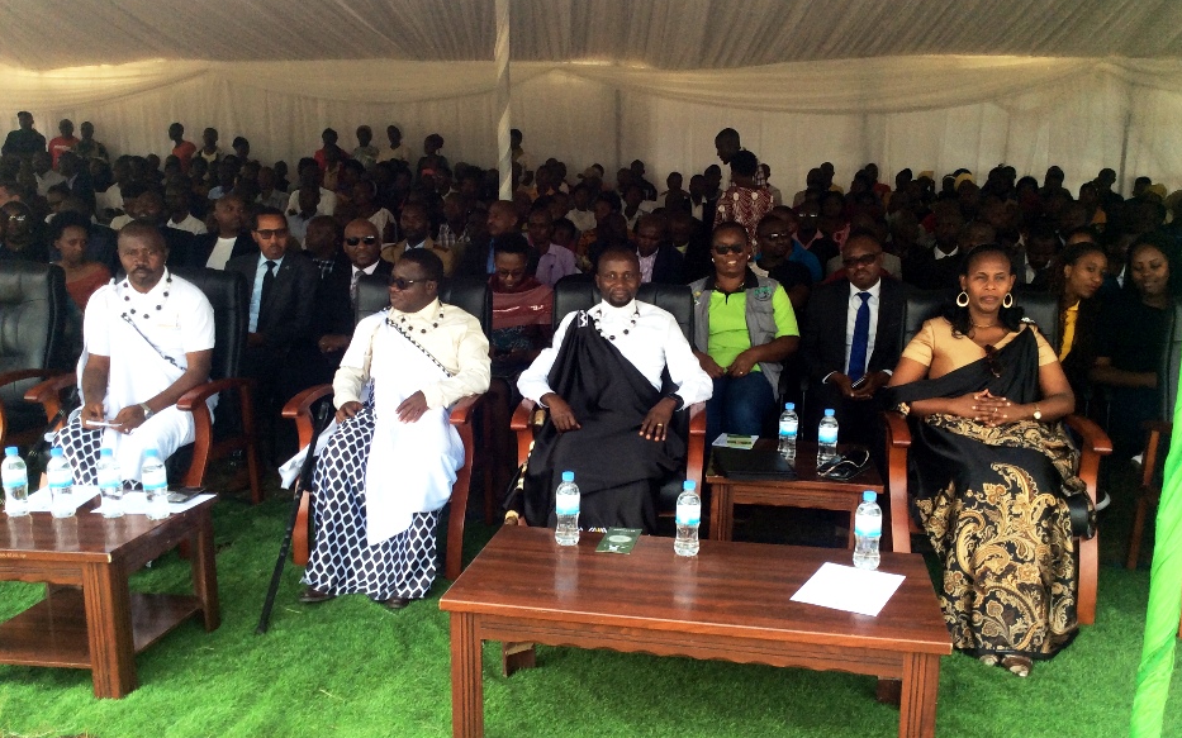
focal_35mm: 34
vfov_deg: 37.2
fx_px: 1095
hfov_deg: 56.7
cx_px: 592
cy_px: 419
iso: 32
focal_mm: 3.3
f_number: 2.4
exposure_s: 1/302
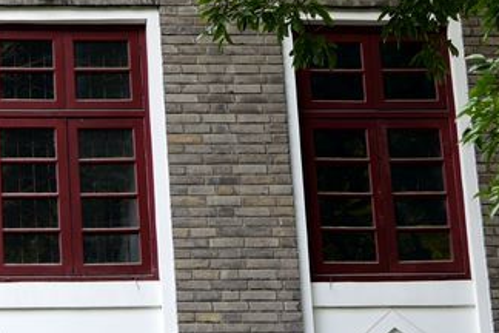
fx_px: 2481
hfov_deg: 11.5
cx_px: 126
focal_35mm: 179
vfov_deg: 7.6
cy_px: -22
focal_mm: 58
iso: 250
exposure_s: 1/25
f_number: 4
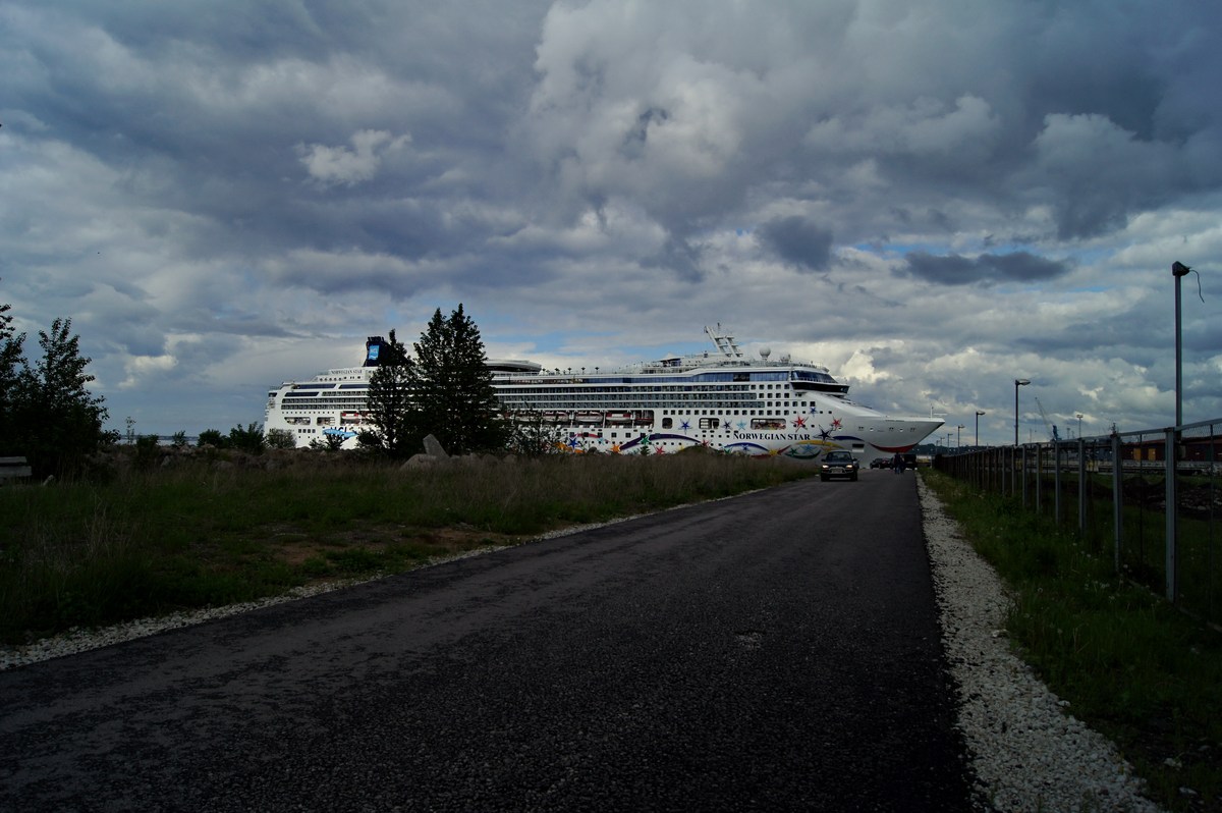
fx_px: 916
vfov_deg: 47.9
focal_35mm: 27
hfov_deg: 67.4
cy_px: 406
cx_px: 611
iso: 100
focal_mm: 18
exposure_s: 1/1000
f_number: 8
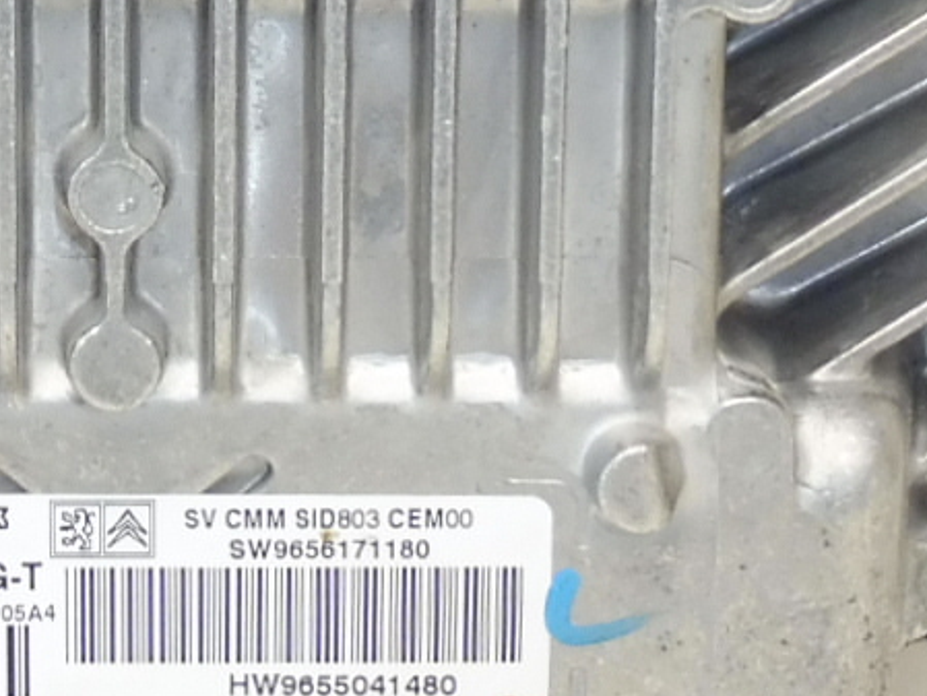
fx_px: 3054
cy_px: -89
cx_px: 50
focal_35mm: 114
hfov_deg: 17.0
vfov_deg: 12.7
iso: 200
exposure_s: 1/60
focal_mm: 4.4
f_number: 3.5
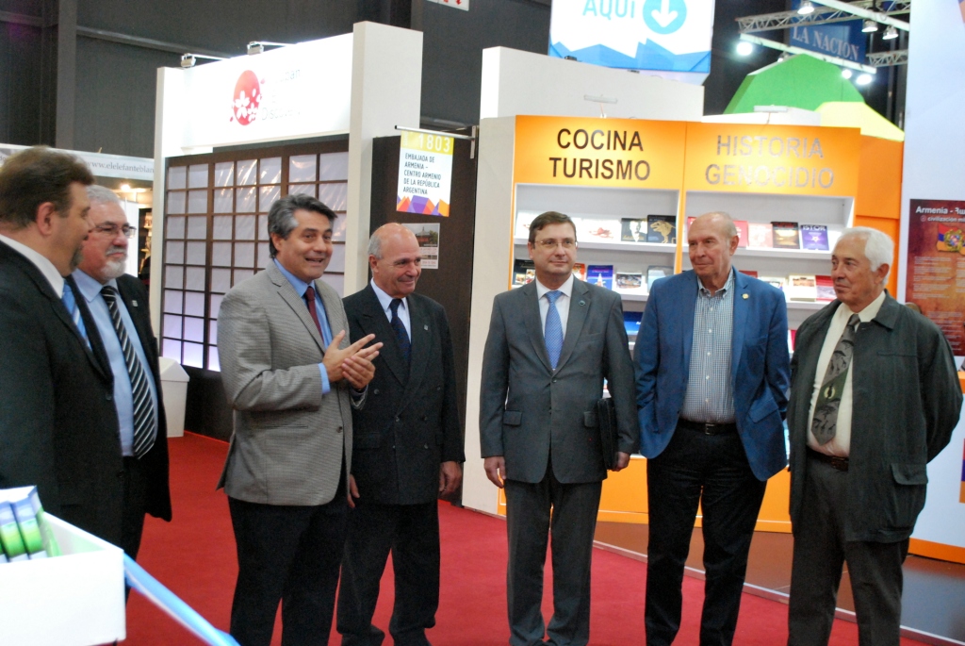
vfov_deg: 30.9
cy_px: 323
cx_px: 482
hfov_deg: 44.9
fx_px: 1167
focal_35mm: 44
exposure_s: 1/25
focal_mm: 29
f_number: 4.8
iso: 1600
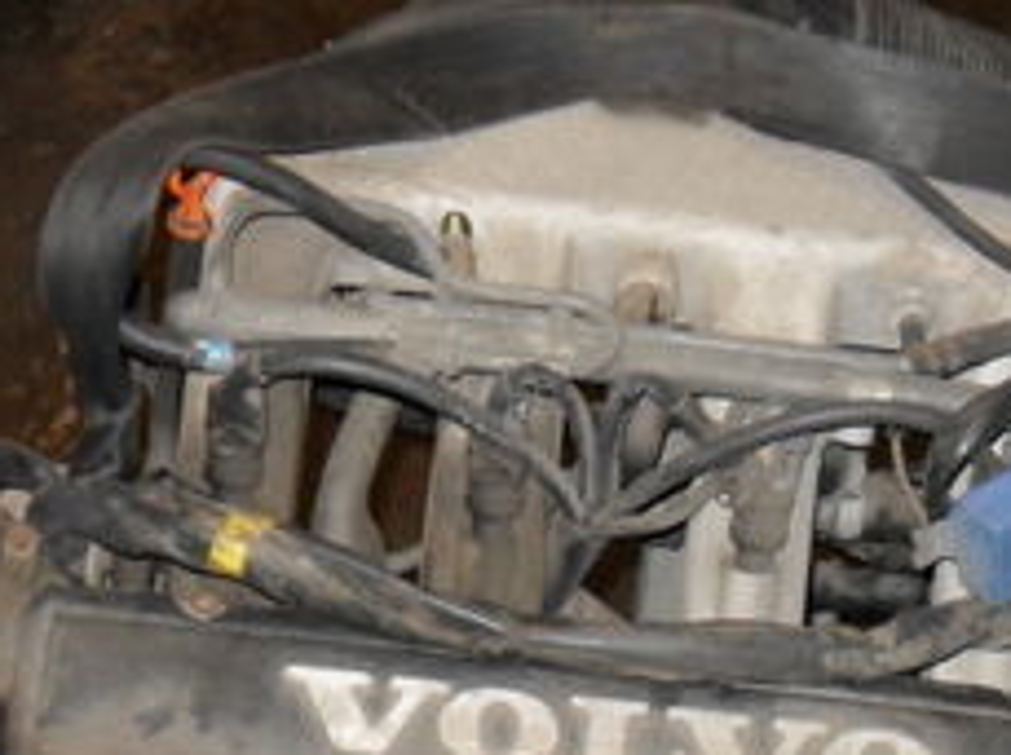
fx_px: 2858
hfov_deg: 20.0
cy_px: 954
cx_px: 684
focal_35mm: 98
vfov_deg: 14.5
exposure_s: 1/45
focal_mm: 6.2
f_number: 2.8
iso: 200
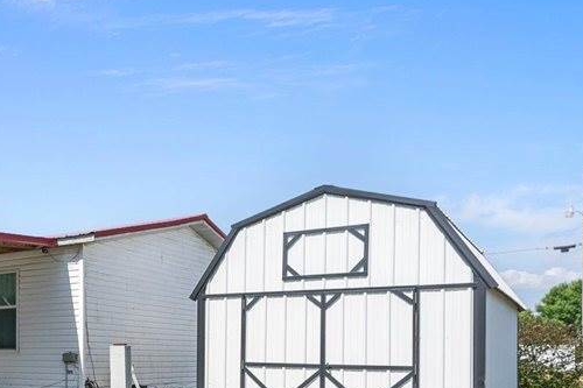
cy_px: 343
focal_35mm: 42
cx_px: -99
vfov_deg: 30.6
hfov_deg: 36.8
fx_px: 680
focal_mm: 16.4
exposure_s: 1/640
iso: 100
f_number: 9
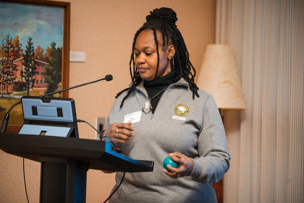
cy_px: 102
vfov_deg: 9.2
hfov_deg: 13.7
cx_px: 152
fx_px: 1267
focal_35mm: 150
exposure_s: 1/160
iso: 2500
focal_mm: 150
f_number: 3.2
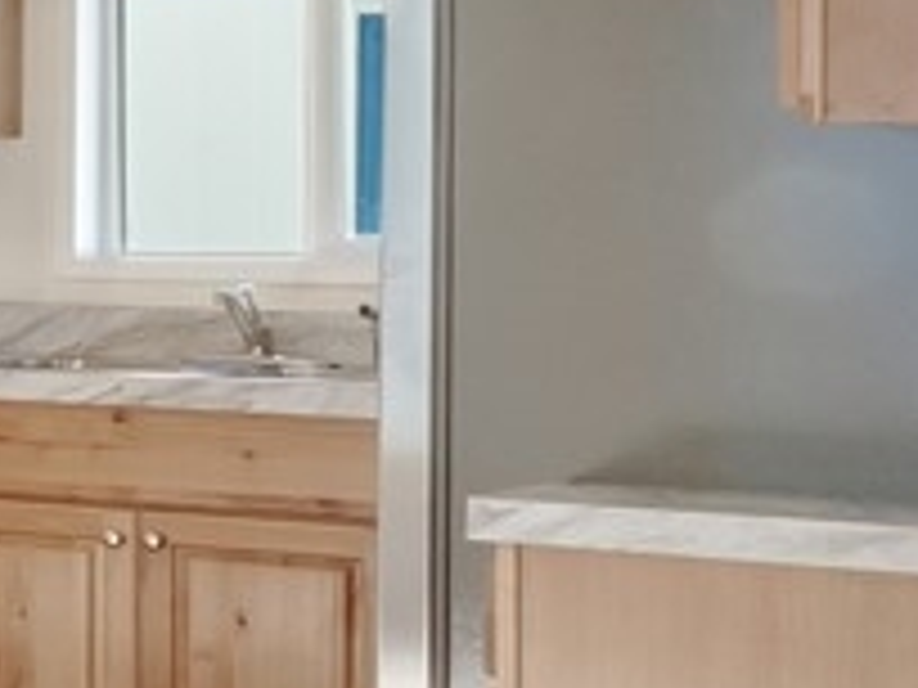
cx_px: -2038
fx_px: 3182
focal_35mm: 120
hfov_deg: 10.3
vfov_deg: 12.3
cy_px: 322
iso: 125
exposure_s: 1/10
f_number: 14
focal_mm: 10
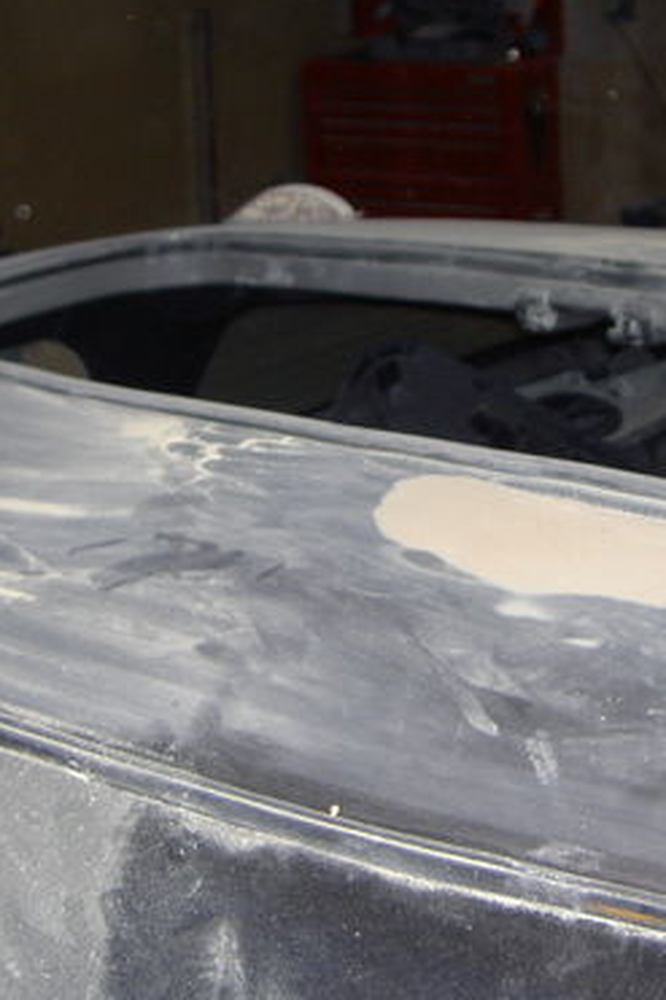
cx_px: 342
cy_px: 526
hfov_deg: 19.4
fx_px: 1944
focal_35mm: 70
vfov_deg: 28.9
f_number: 2.8
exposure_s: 1/60
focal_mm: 8
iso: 100
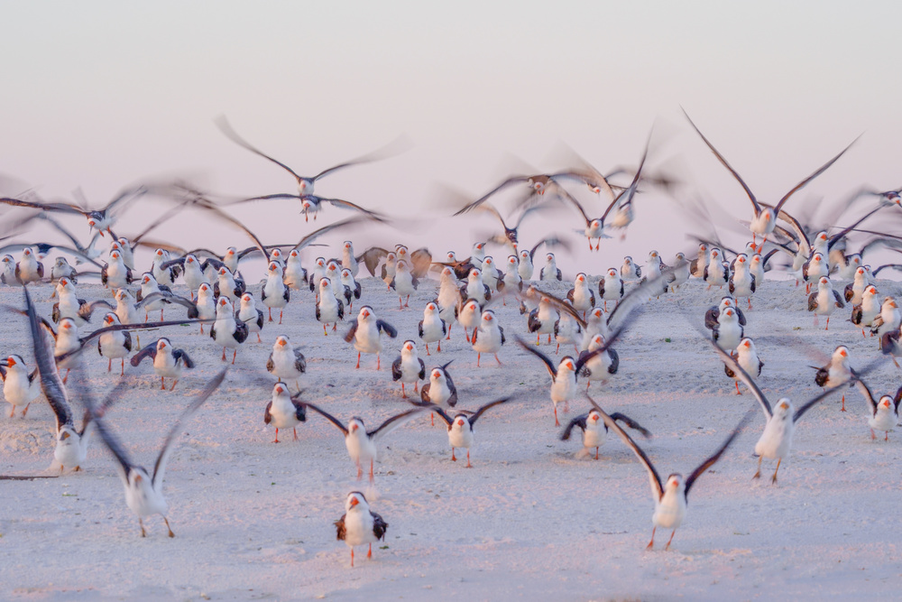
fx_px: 5011
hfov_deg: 10.3
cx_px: 451
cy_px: 301
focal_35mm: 200
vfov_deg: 6.9
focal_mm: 200
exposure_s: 1/50
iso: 400
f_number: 13
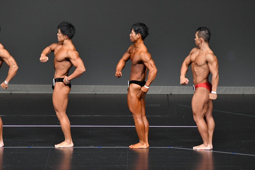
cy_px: 85
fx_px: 2230
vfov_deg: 4.4
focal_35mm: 315
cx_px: 128
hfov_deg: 6.5
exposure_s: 1/400
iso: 4000
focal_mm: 210
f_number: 5.6
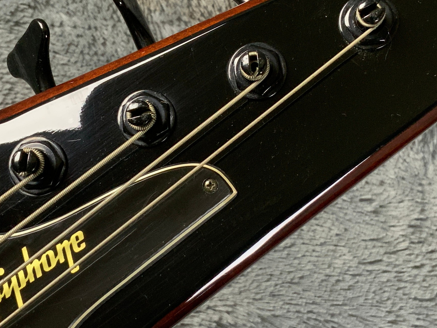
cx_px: 214
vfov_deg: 21.6
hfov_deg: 28.6
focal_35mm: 68
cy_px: 148
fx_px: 858
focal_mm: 3
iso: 200
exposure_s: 1/60
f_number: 1.8
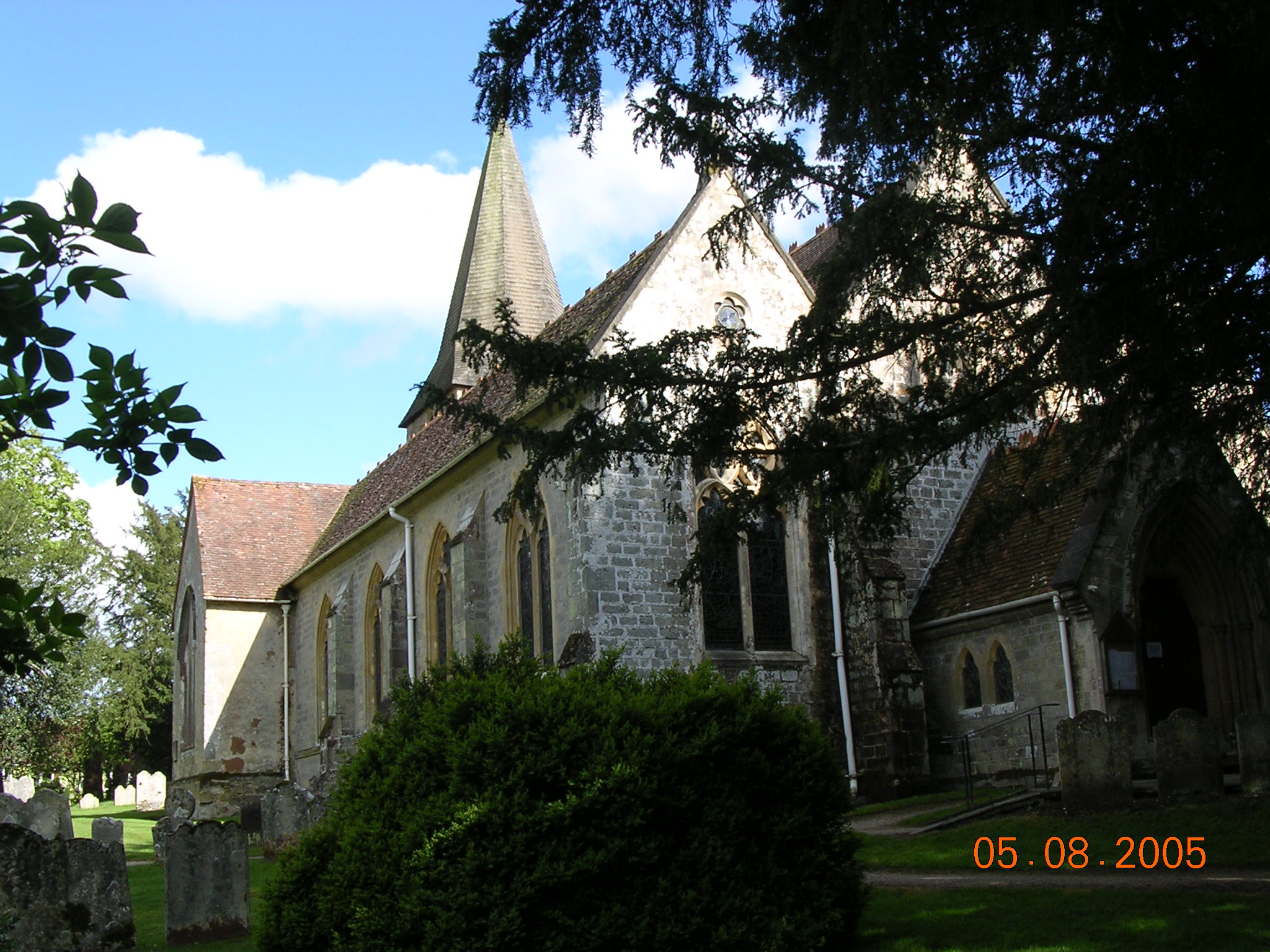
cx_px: 635
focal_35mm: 38
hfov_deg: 49.0
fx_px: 1394
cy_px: 476
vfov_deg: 37.7
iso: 100
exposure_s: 1/132
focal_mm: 5.8
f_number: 5.6
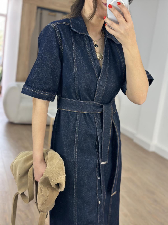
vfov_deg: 39.7
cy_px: 112
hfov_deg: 30.3
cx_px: 84
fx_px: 311
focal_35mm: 48
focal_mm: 6.86
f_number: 1.78
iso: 80
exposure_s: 1/100
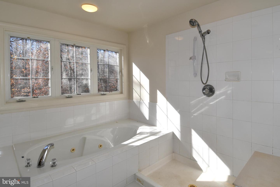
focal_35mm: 18
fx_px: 140
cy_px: 94
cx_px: 140
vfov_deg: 67.4
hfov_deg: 90.0
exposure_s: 1/160
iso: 100
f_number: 6.3
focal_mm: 12
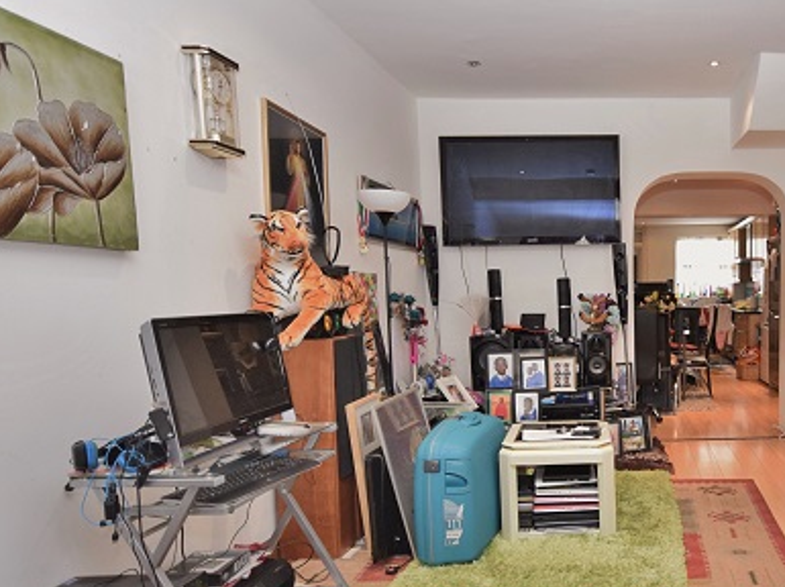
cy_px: 353
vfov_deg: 49.6
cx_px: 637
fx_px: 631
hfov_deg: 58.5
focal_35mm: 28
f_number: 4.2
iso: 2000
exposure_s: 1/60
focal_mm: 11
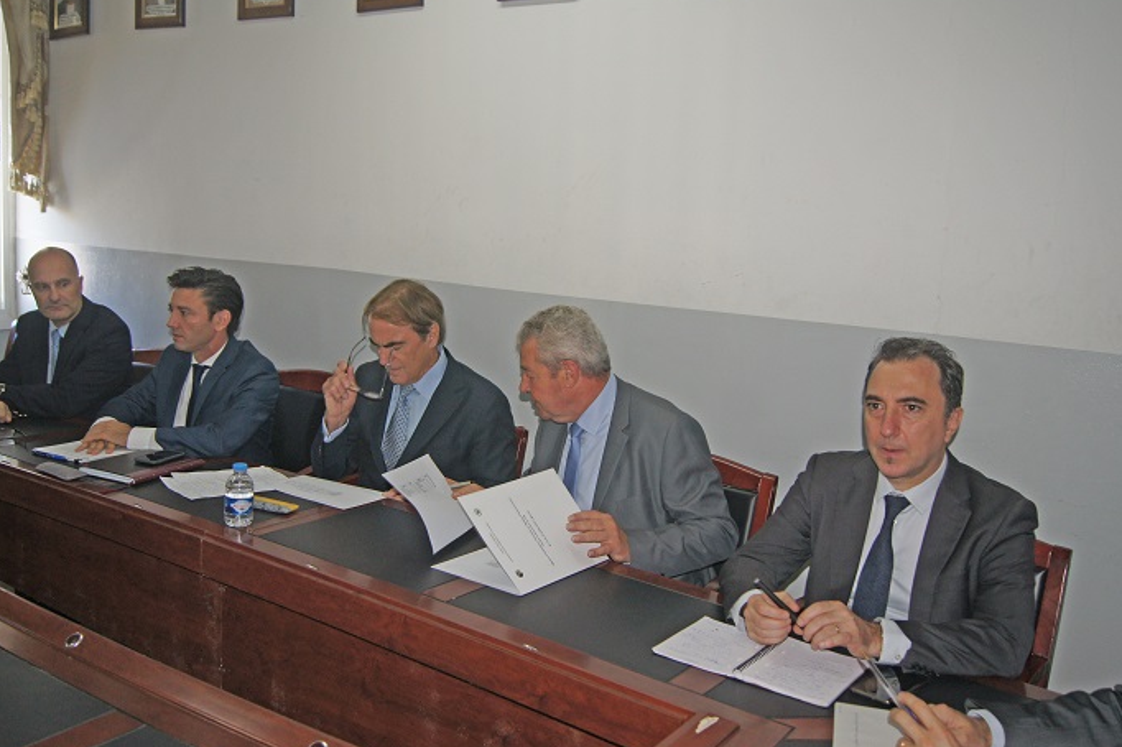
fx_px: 1028
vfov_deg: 39.9
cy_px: 360
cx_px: 559
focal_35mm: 33
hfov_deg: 57.2
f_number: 3.5
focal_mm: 20
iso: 320
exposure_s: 1/60
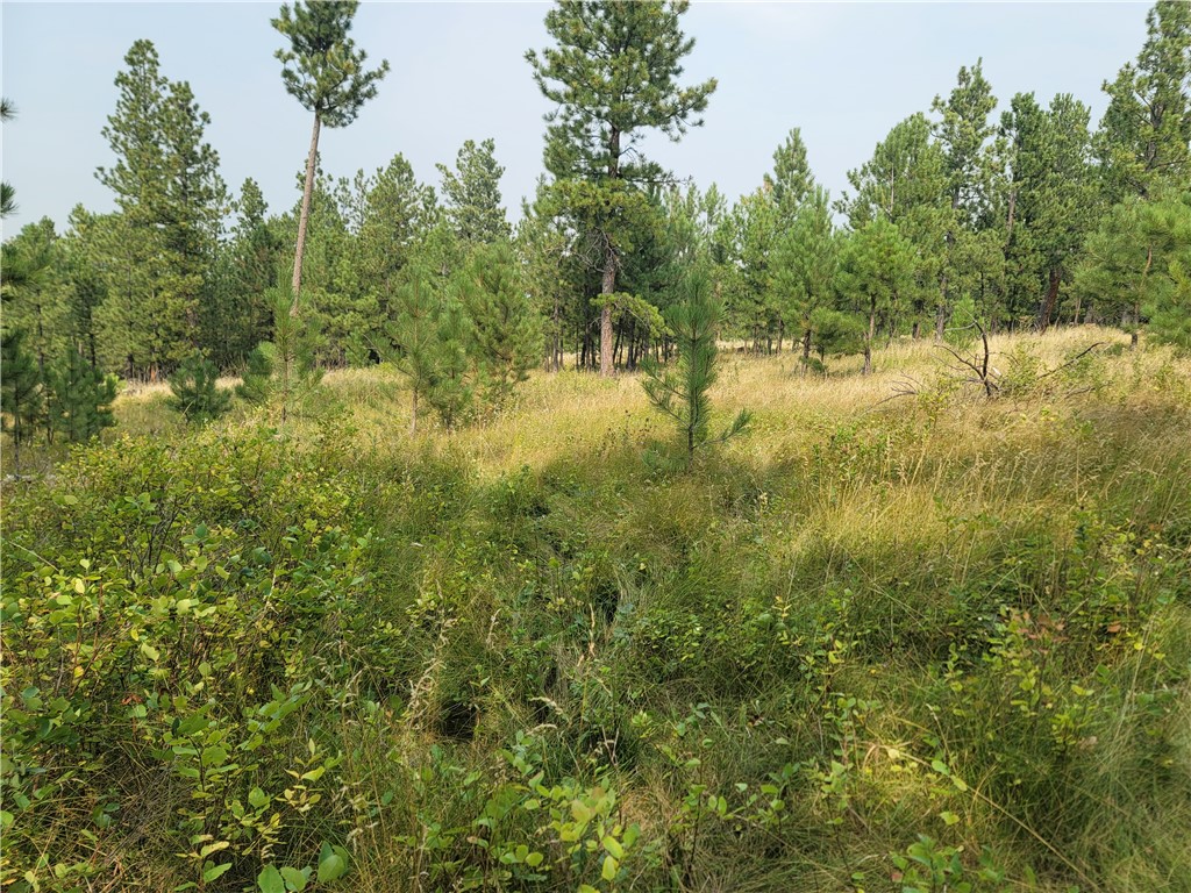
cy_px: 446
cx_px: 596
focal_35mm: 25
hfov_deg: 69.4
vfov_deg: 54.9
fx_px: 860
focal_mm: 7
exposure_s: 1/531
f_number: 1.8
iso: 20
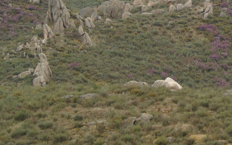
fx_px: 2327
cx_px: 205
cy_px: 36
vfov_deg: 3.6
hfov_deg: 5.7
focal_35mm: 368
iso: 80
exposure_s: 1/125
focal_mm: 33
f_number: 5
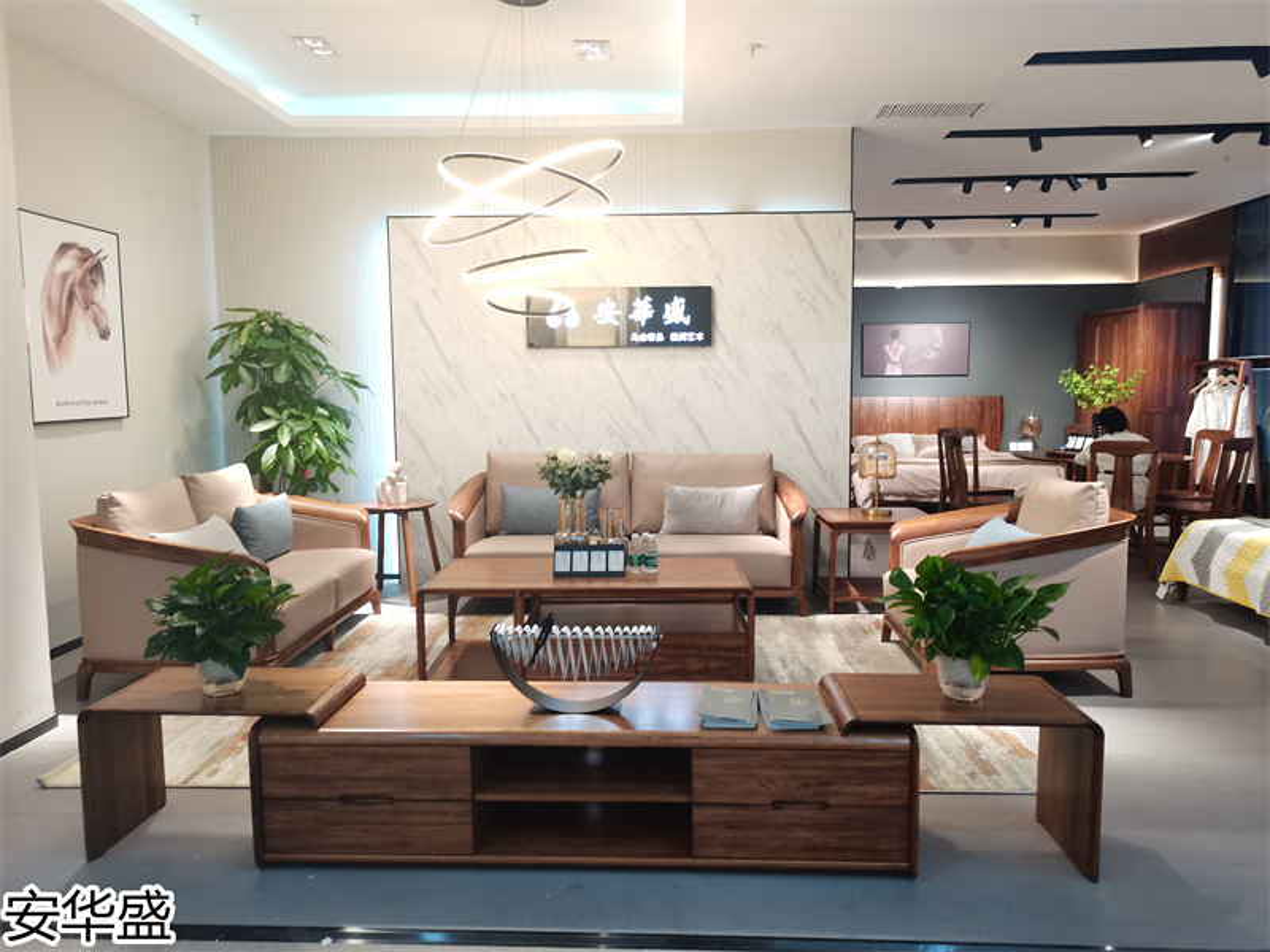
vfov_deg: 53.1
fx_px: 954
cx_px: 635
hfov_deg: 67.3
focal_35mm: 26
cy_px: 476
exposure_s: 1/100
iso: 400
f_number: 1.8
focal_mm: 5.58
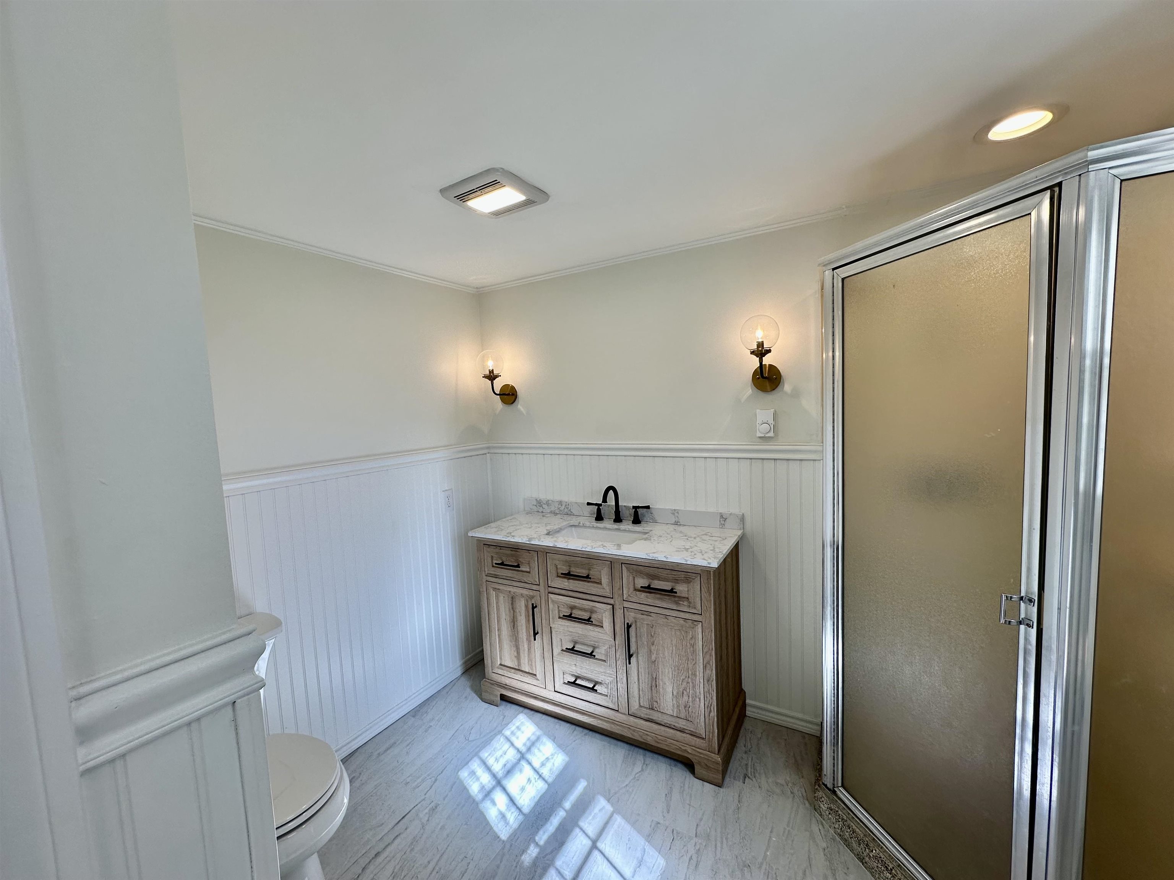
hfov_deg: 102.1
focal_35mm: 14
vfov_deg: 85.7
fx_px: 475
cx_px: 587
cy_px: 440
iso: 40
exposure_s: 1/143
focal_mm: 2.22
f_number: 2.2
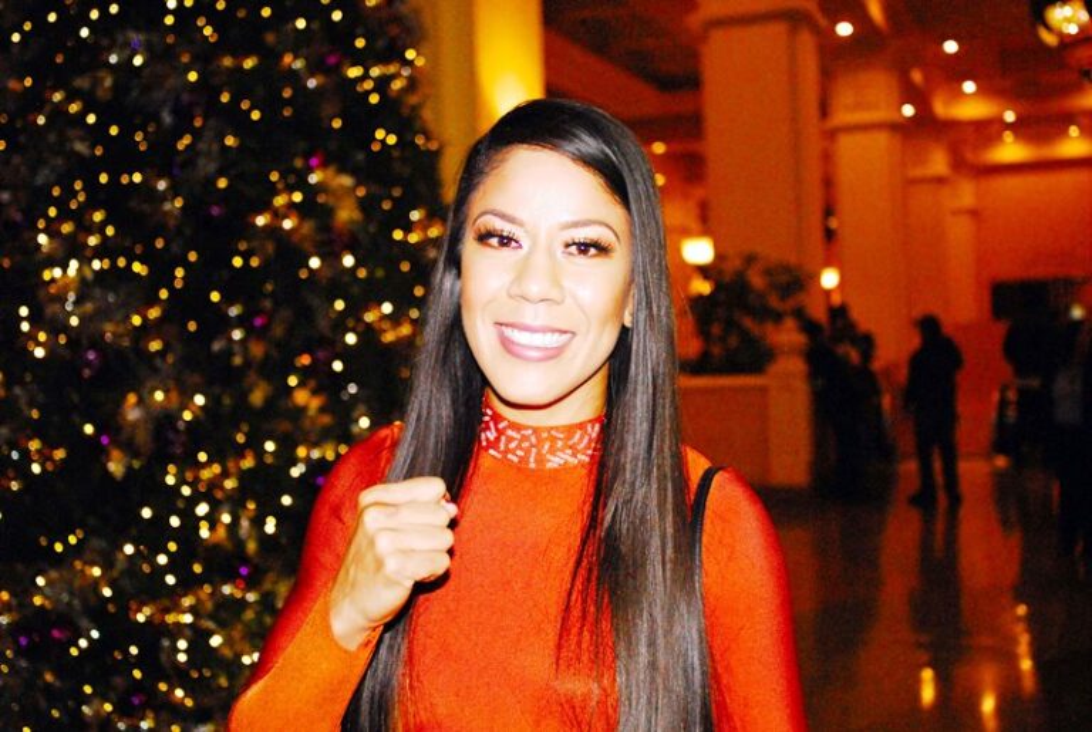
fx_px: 1276
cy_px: 366
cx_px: 546
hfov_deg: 46.3
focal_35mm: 42
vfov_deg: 32.0
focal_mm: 28
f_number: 2.8
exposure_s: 1/250
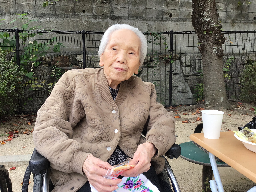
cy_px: 96
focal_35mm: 31
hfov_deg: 58.4
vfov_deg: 45.4
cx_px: 128
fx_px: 229
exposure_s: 1/120
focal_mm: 3.3
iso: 32
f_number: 2.4
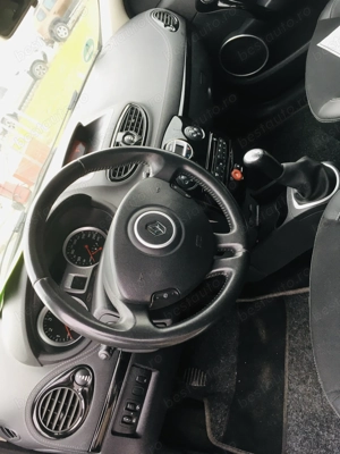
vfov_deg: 61.7
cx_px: 170
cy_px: 227
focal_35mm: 29
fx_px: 380
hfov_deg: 48.2
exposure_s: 1/33
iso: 40
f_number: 2.2
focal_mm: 4.15
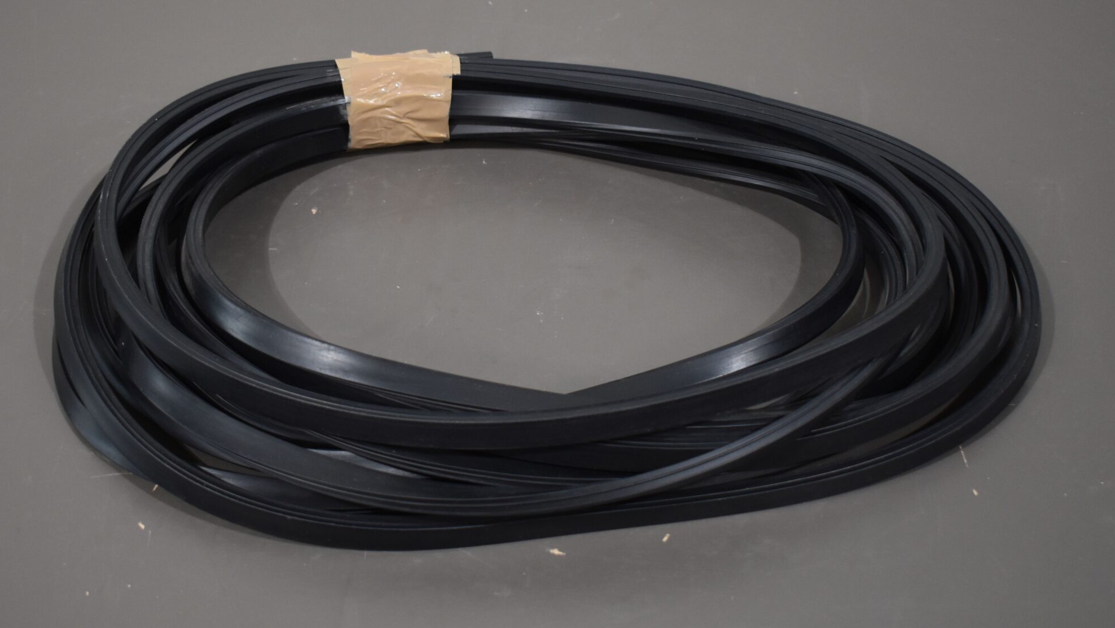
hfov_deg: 36.5
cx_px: 466
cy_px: 264
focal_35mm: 57
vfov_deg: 21.1
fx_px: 1685
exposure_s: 1/160
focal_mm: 28
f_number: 4.2
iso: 800
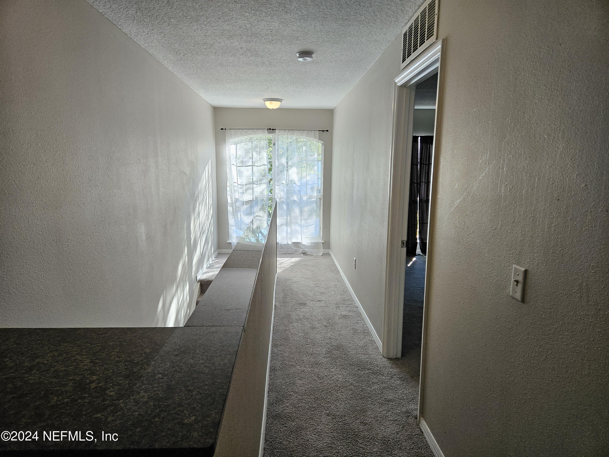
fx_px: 405
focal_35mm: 23
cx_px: 304
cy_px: 228
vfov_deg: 58.9
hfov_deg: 73.9
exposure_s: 1/120
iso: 80
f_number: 1.8
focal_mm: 5.4
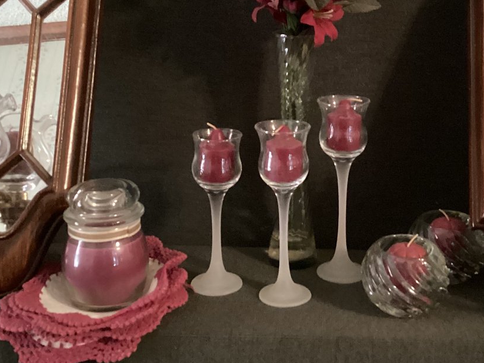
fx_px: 797
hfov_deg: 33.6
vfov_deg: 25.3
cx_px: 297
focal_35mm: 57
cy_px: 89
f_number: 2.4
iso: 640
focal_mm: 3.3
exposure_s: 1/17
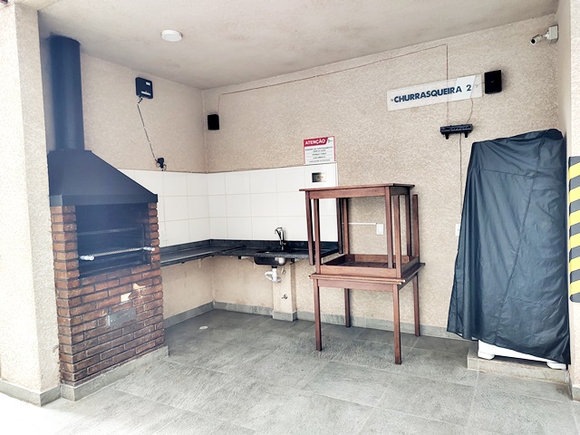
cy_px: 218
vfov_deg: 58.9
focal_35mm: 23
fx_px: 385
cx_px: 290
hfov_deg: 73.9
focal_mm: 5.56
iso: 553
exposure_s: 1/30
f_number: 1.8
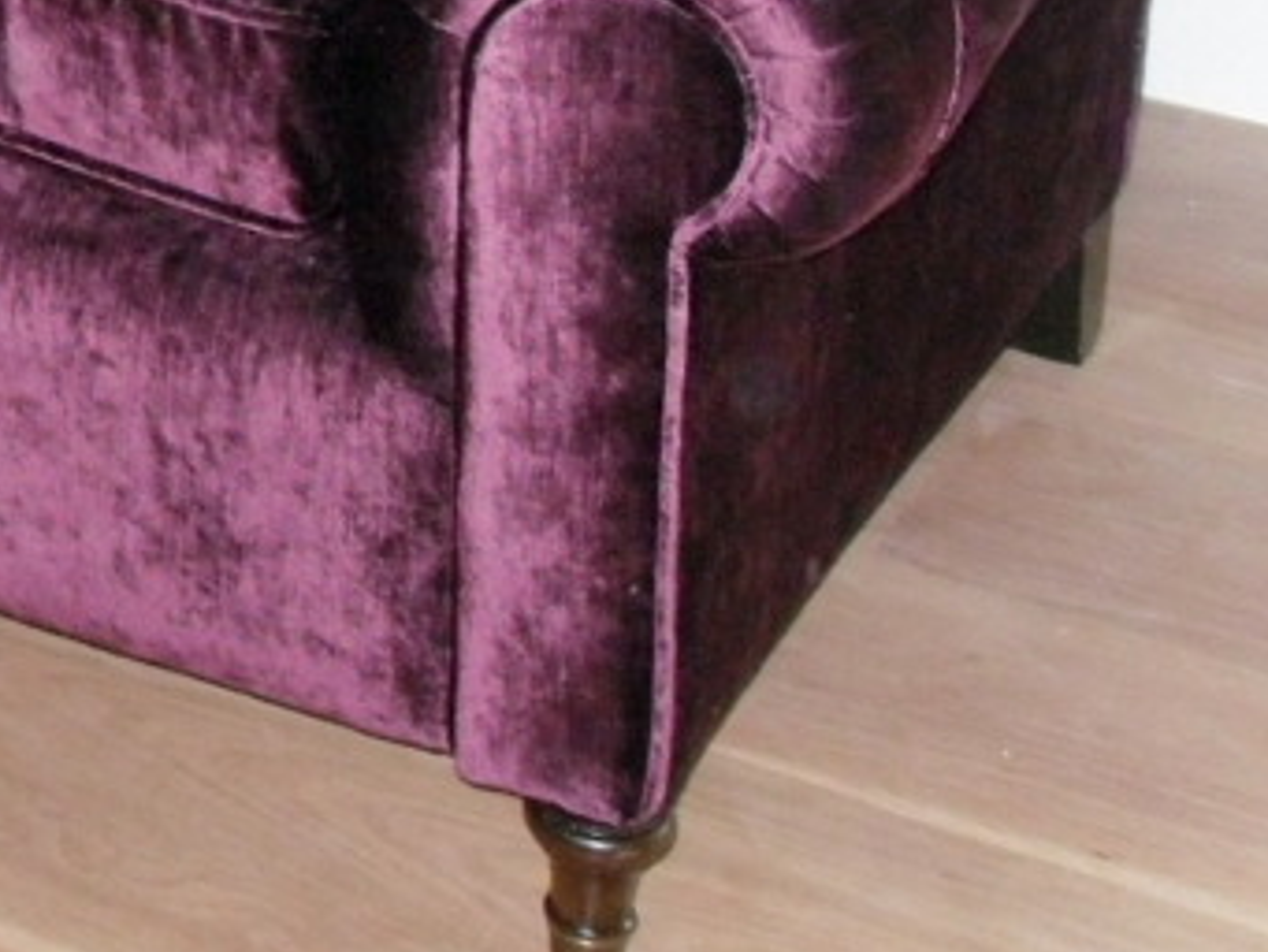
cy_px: -364
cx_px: -569
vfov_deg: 11.7
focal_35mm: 123
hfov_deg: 15.0
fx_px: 4507
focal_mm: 6.3
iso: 400
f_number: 3.5
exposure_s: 1/45
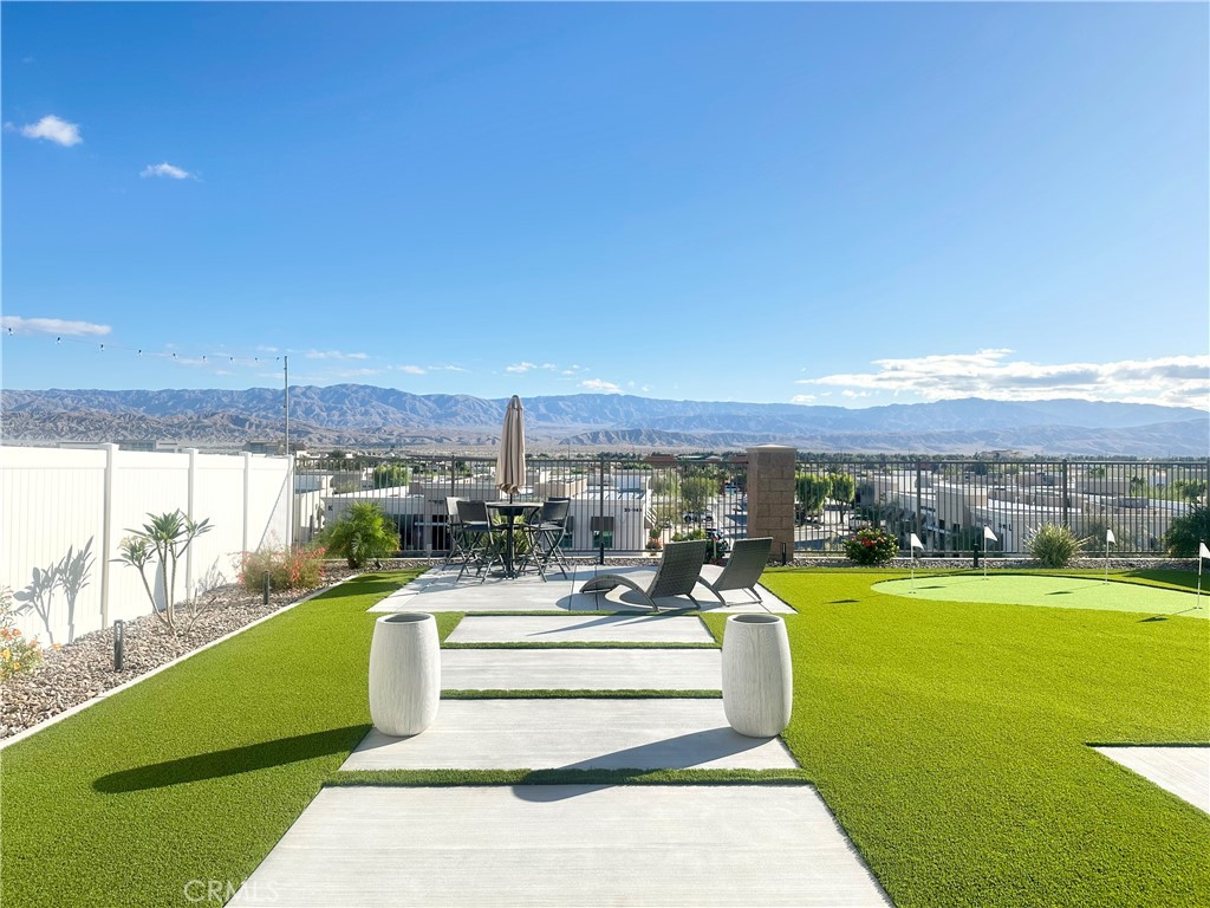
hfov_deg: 71.6
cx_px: 605
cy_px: 454
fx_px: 839
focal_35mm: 24
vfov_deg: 56.8
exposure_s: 1/2591
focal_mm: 6.86
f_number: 1.78
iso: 80
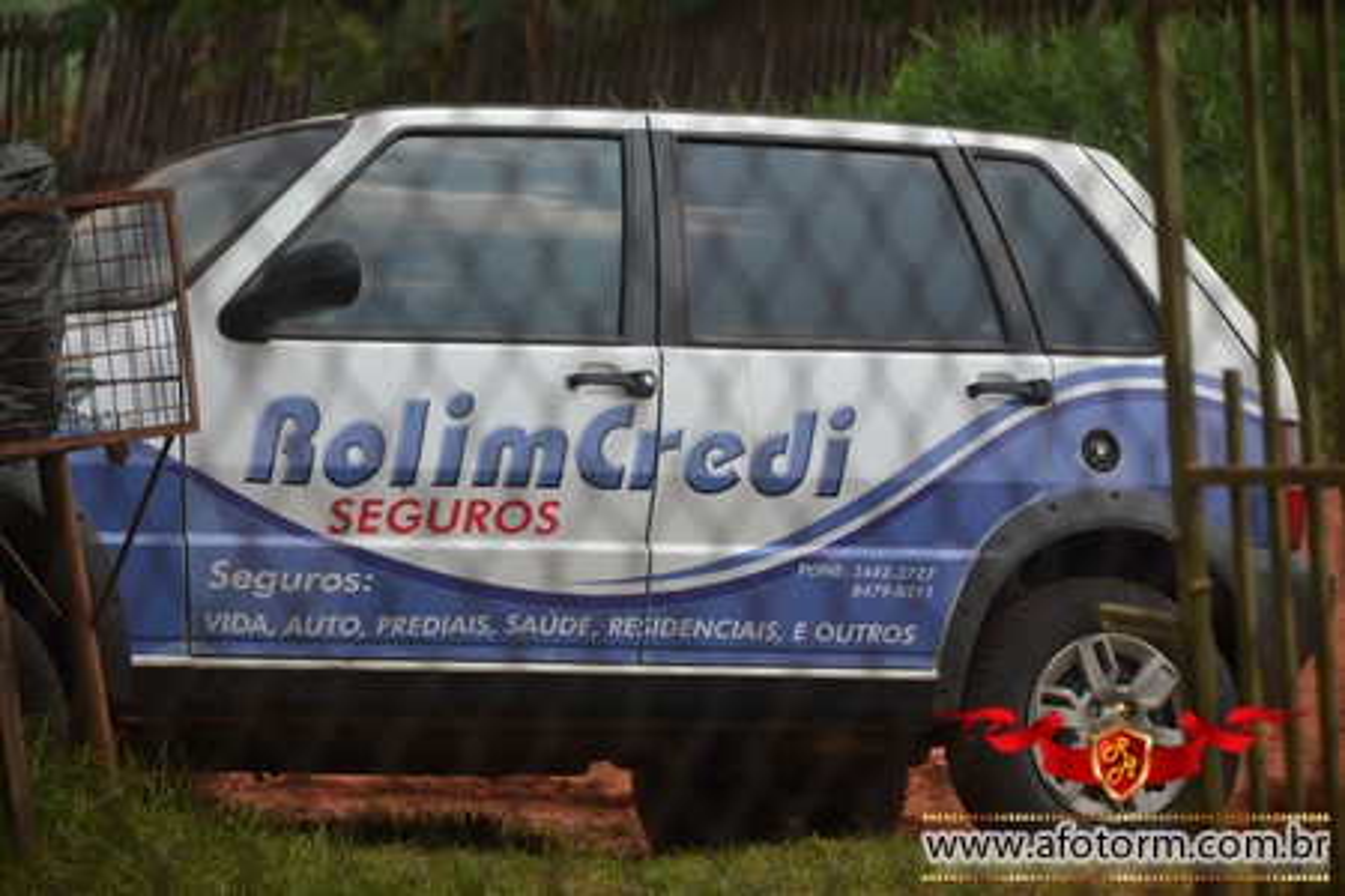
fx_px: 7565
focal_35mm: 202
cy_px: 448
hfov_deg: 10.2
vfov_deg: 6.8
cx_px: 672
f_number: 5.6
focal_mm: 135
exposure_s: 1/500
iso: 250
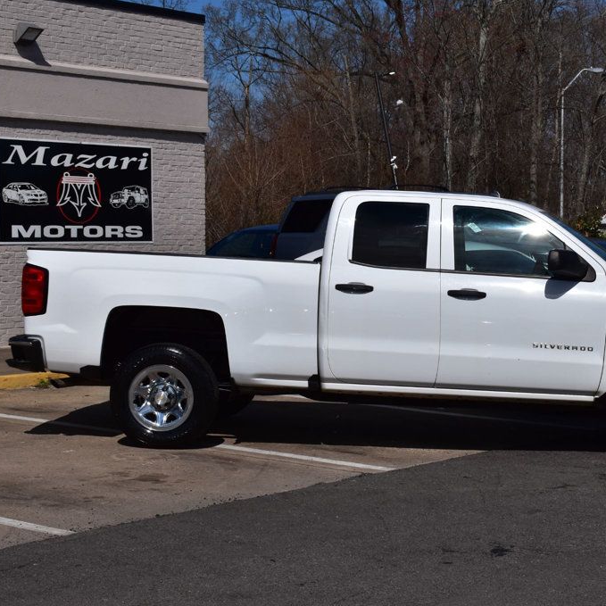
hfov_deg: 23.6
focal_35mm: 73
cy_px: 303
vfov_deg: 23.7
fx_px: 1446
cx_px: 406
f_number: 13
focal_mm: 38
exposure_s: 1/1000
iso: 200
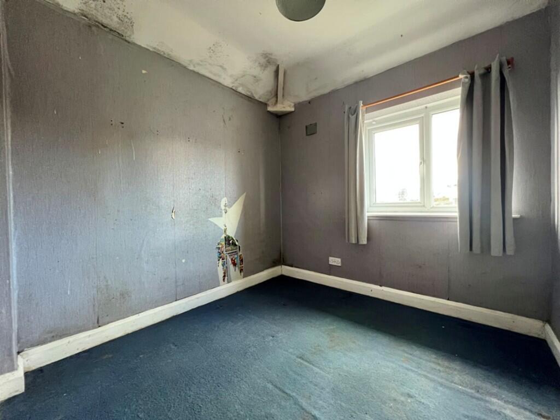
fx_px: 210
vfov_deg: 90.0
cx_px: 280
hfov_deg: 106.2
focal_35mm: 13
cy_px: 210
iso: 500
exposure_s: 1/60
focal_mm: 1.57
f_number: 1.8
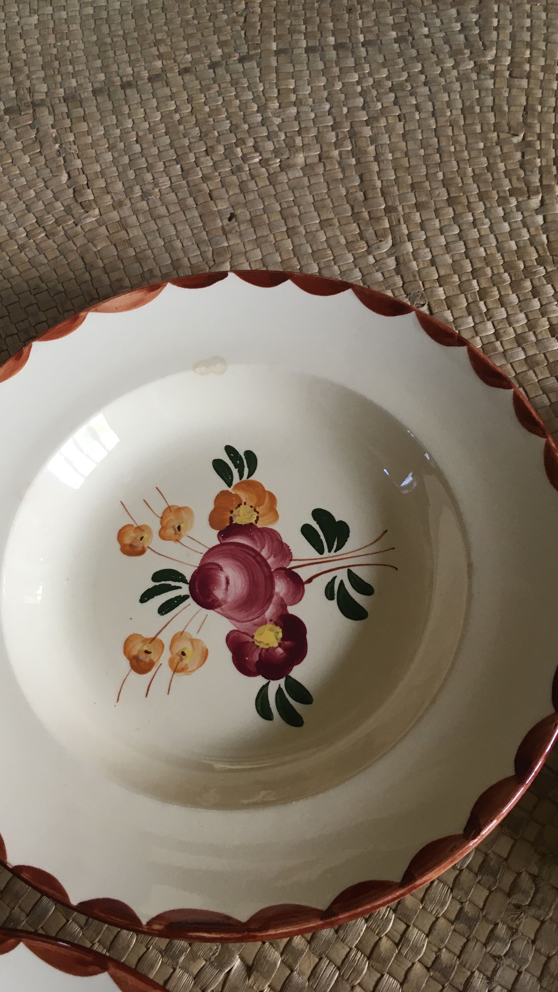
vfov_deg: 61.0
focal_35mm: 32
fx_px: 842
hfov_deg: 36.6
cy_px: 502
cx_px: 240
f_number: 2.2
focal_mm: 4.15
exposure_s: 1/33
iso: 100
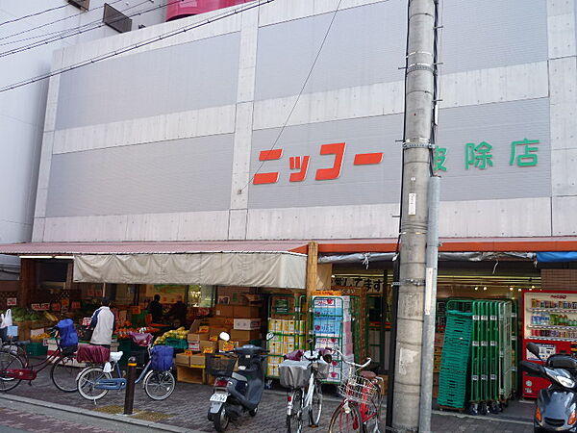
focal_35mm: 33
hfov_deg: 55.4
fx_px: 550
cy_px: 216
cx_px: 288
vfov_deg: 42.9
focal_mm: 5.5
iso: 80
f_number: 2.8
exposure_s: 1/125
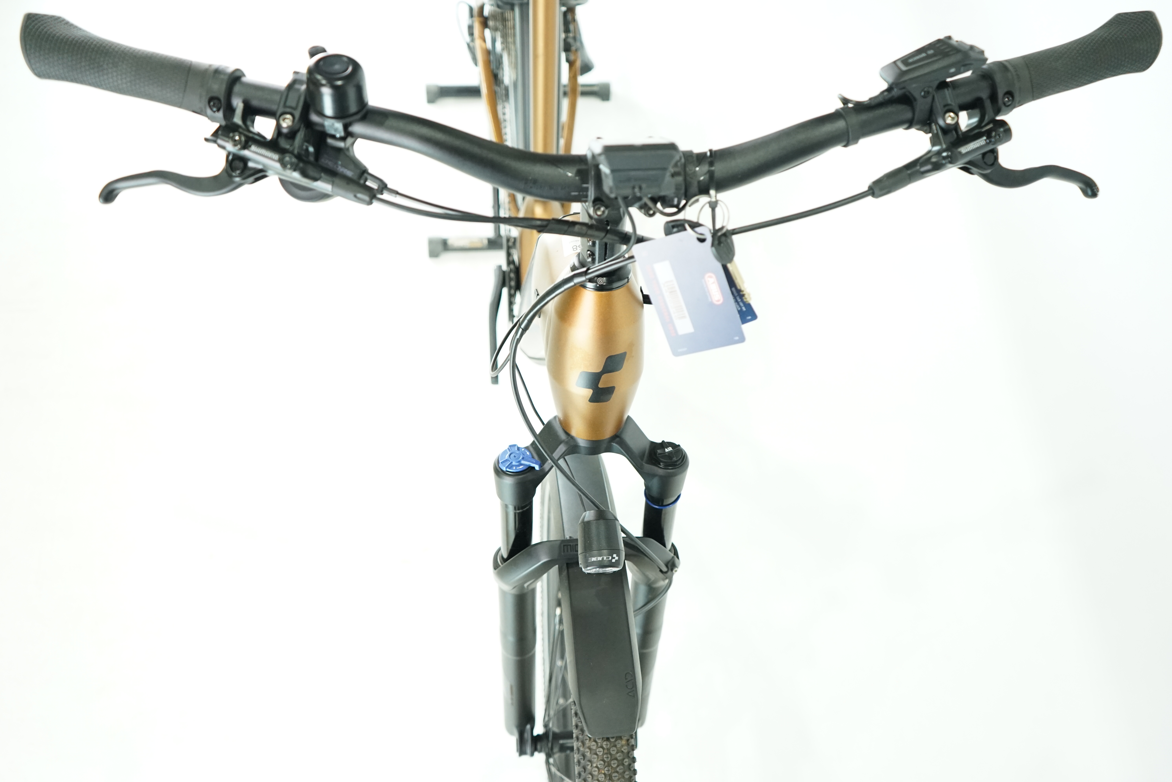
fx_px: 944
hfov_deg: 63.7
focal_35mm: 29
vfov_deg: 45.0
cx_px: 586
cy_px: 391
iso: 2500
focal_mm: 29
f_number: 4
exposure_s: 1/200
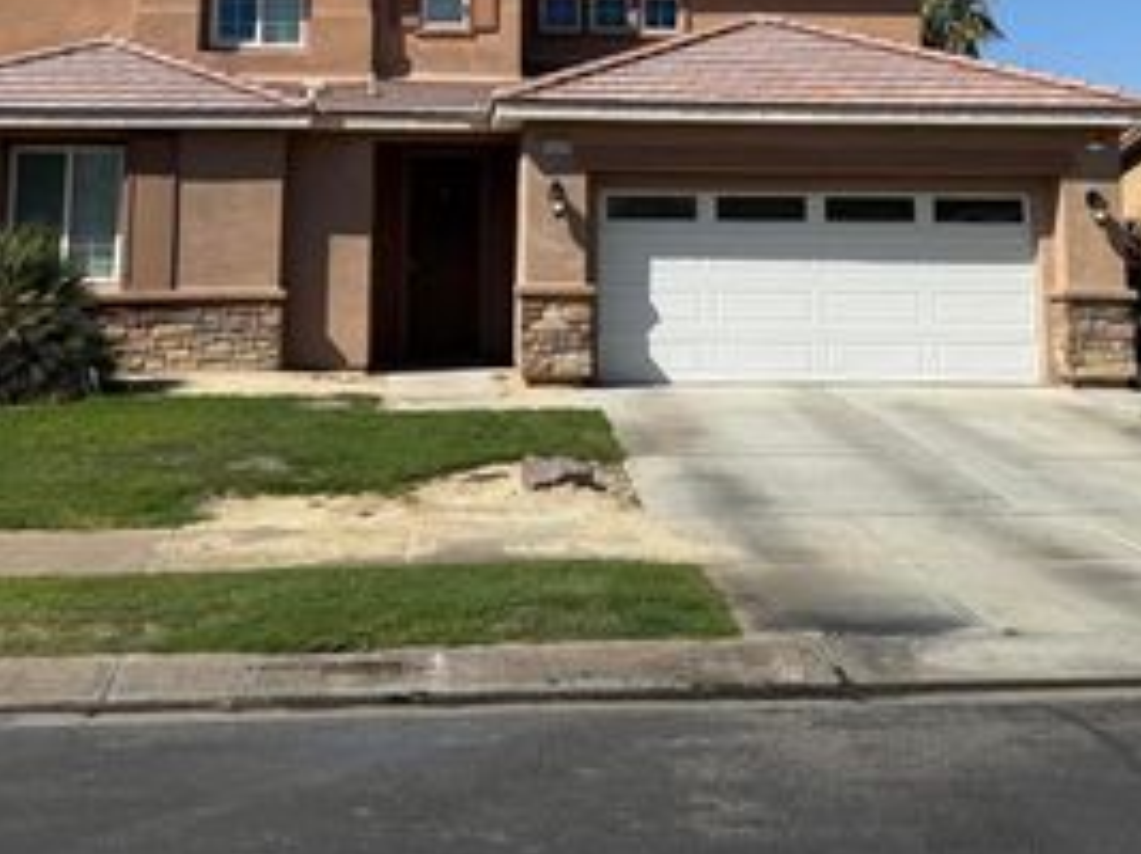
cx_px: 581
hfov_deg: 42.1
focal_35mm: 45
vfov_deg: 30.6
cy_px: 66
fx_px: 1483
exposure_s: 1/7353
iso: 80
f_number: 1.78
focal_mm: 6.76
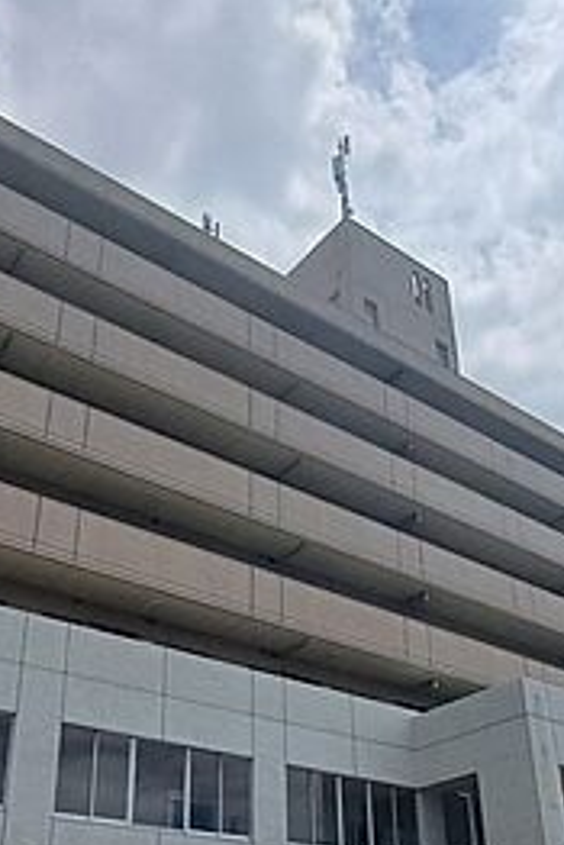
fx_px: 774
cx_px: 274
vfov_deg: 55.2
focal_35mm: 33
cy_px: 606
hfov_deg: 40.0
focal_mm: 1.74
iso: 50
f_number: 2.2
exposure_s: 1/10000
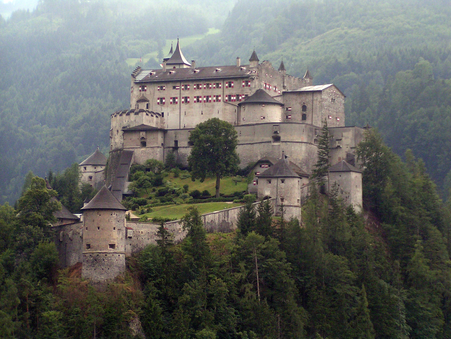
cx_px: 226
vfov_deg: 10.4
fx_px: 1863
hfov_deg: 13.8
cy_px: 170
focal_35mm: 143
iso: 160
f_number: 3.5
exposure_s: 1/160
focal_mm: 21.9
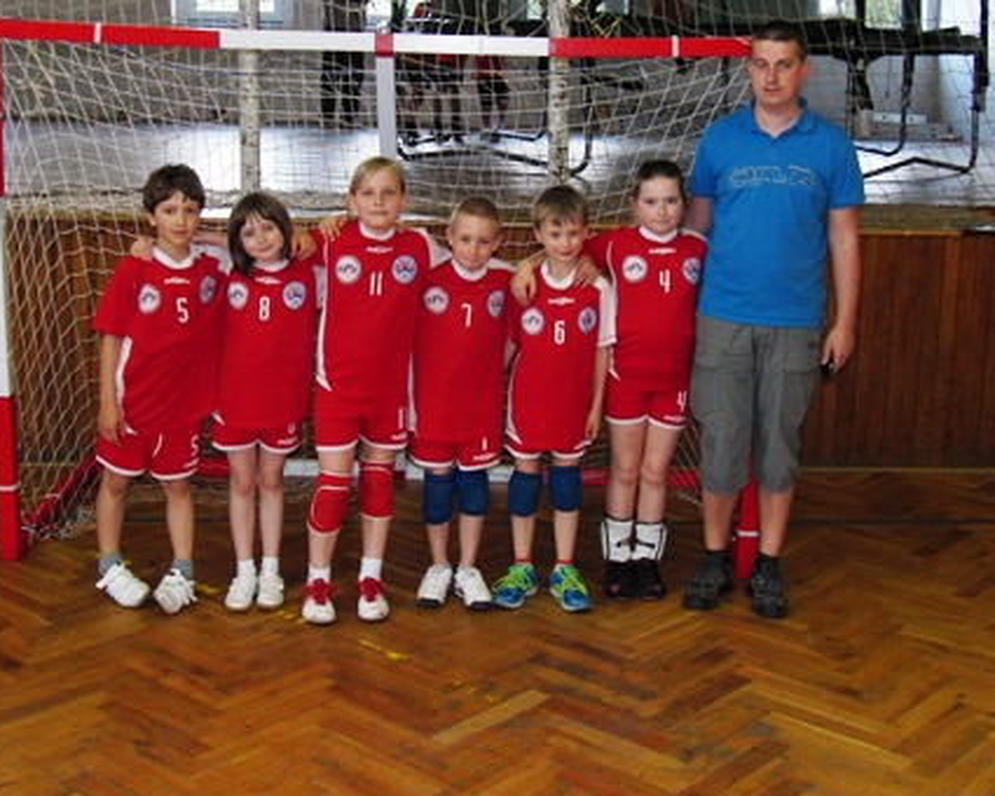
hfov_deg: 36.7
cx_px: 499
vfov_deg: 29.5
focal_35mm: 51
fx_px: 1502
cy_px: 281
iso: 200
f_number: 3
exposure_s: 1/60
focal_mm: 6.5
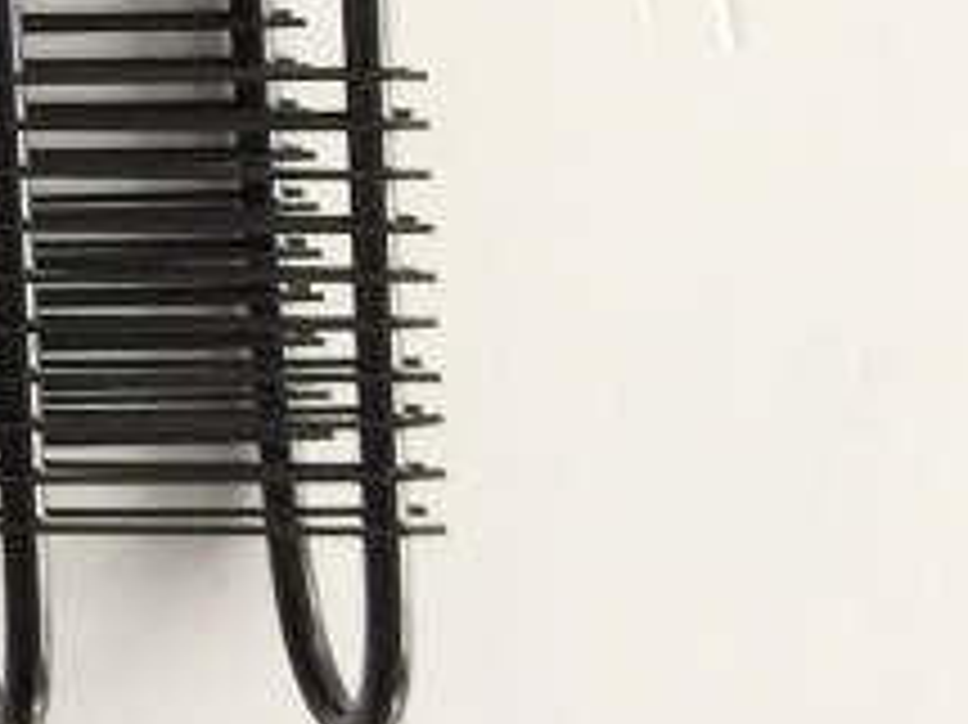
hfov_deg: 12.8
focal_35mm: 132
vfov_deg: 10.2
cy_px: -807
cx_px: -1058
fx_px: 3689
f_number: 2.2
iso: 125
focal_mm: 4.15
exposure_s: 1/33
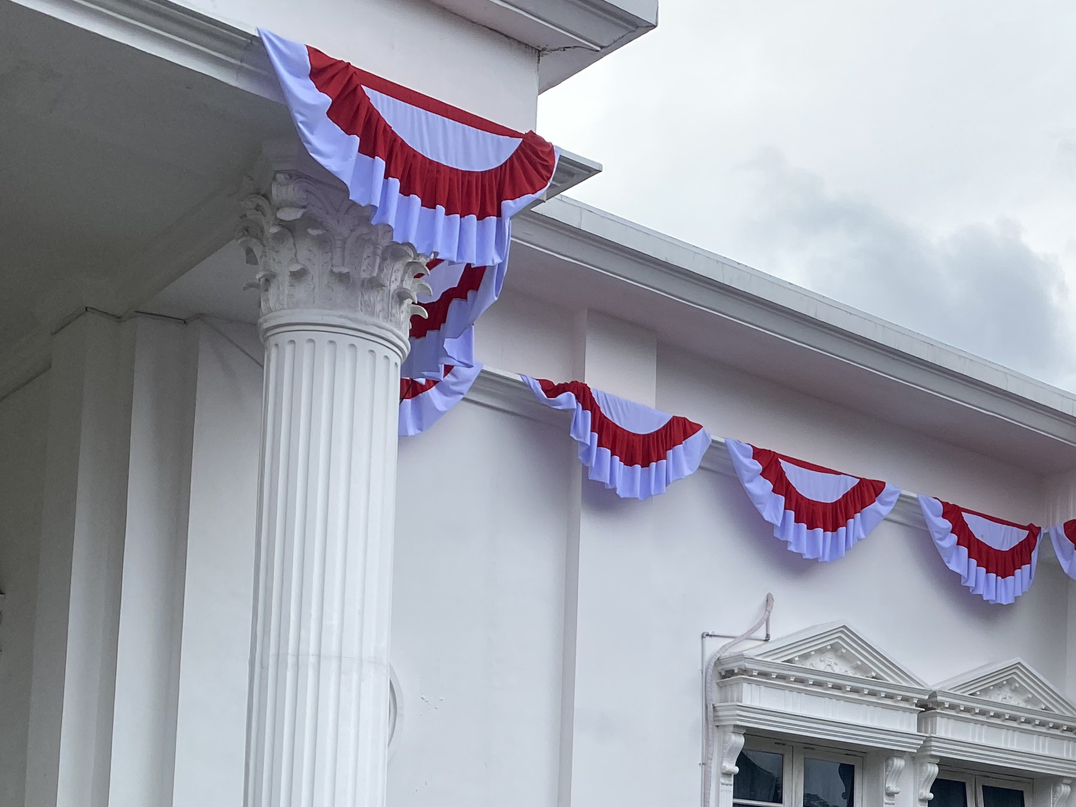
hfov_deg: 31.4
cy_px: 854
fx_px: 1772
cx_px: 1058
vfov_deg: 24.2
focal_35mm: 57
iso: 32
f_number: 1.8
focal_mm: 4.25
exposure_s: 1/757
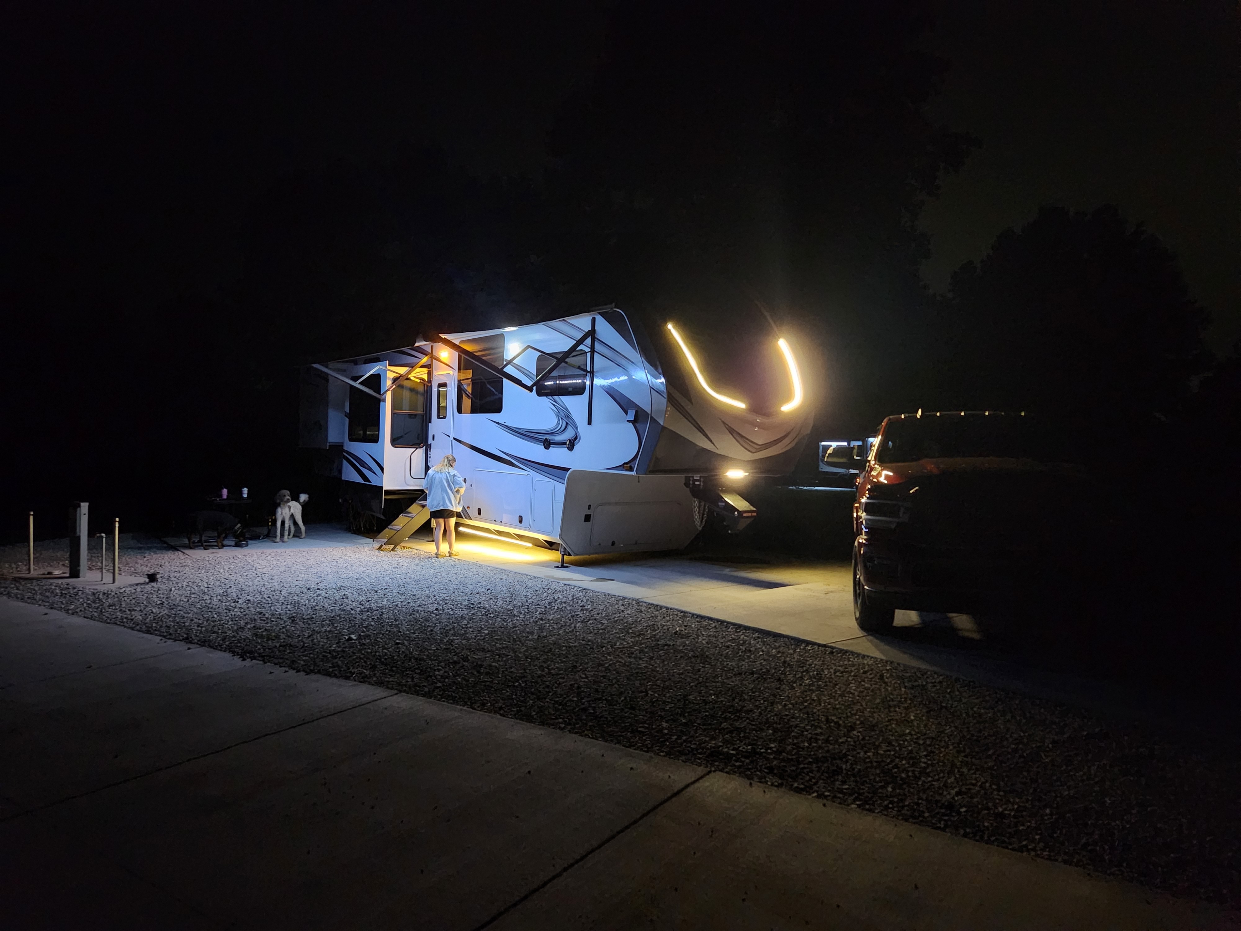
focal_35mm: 23
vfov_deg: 58.9
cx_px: 620
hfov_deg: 73.9
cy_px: 466
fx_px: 825
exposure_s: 1/24
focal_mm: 5.4
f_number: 1.8
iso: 1250
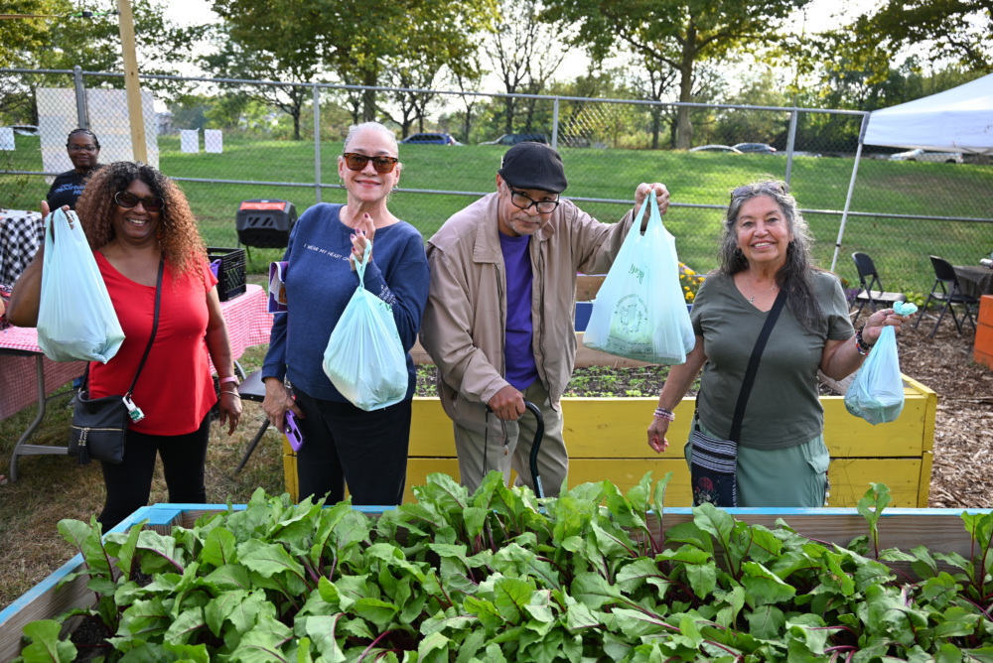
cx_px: 496
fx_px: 773
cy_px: 332
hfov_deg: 65.4
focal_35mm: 28
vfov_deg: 46.5
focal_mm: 28
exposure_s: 1/250
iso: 200
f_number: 4.5
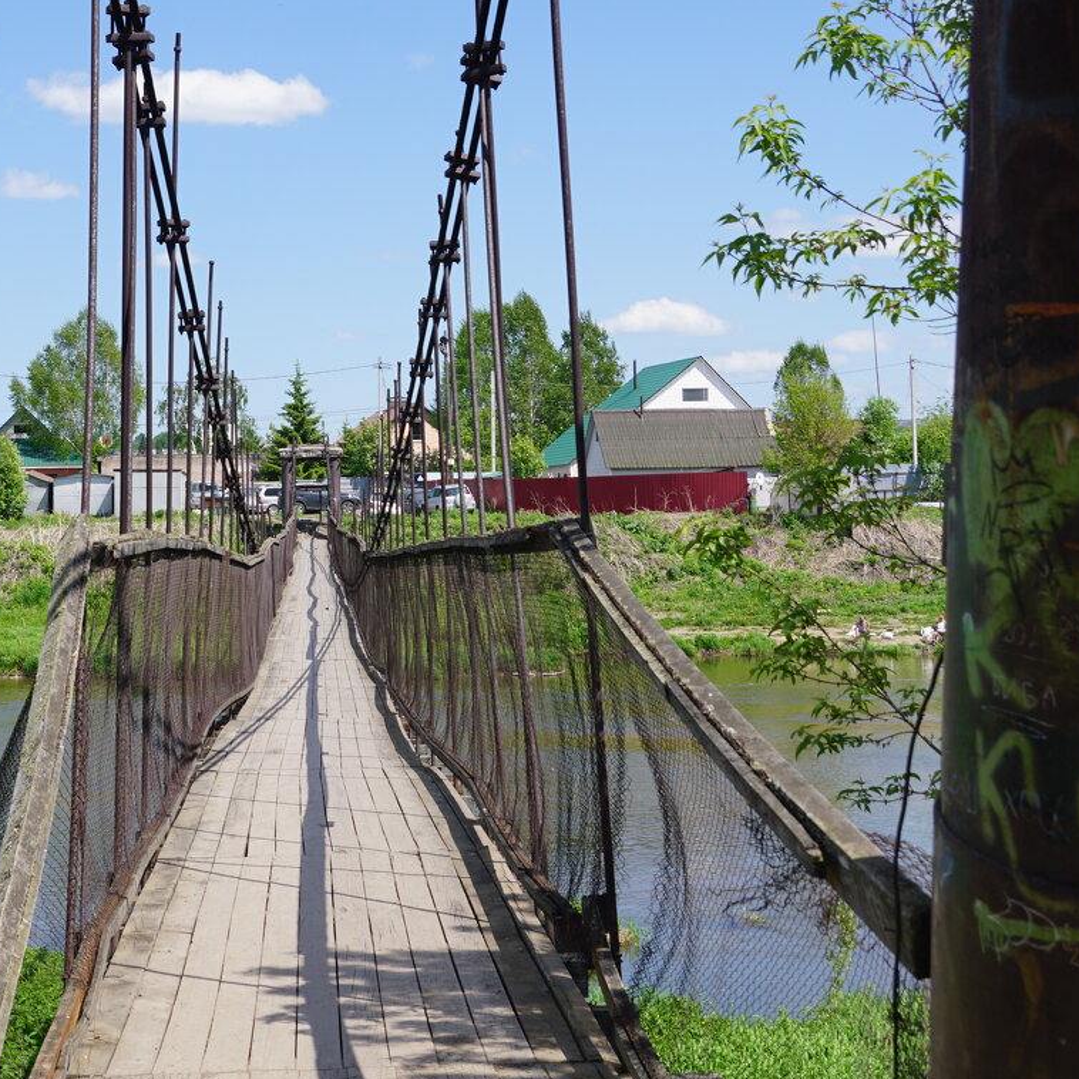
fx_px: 2492
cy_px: 519
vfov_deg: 24.4
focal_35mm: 71
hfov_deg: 24.2
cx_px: 309
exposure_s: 1/125
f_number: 9
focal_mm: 35
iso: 100
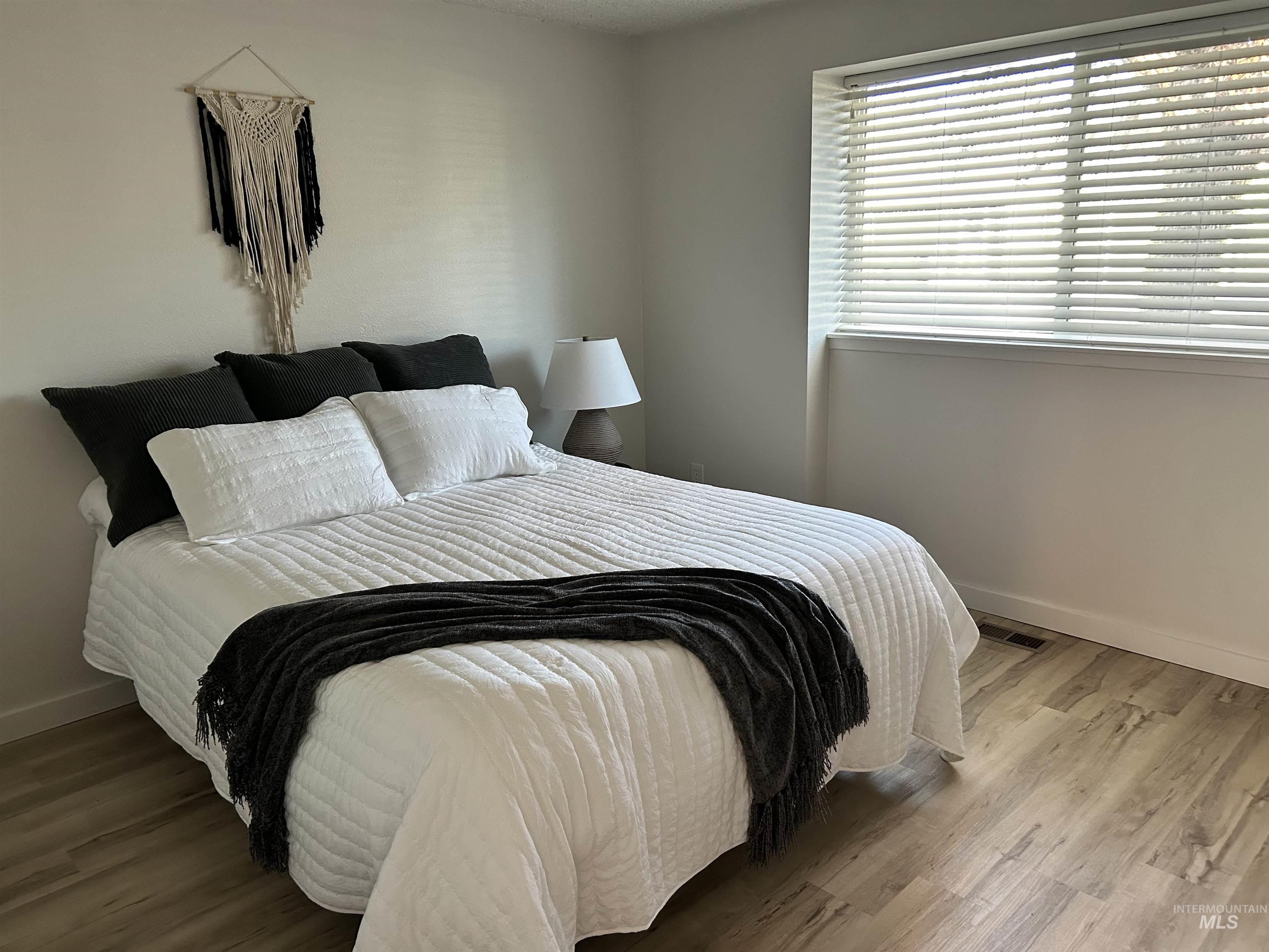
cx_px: 634
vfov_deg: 53.1
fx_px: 953
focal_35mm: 26
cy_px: 476
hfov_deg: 67.3
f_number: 1.5
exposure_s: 1/60
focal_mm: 5.7
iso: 250
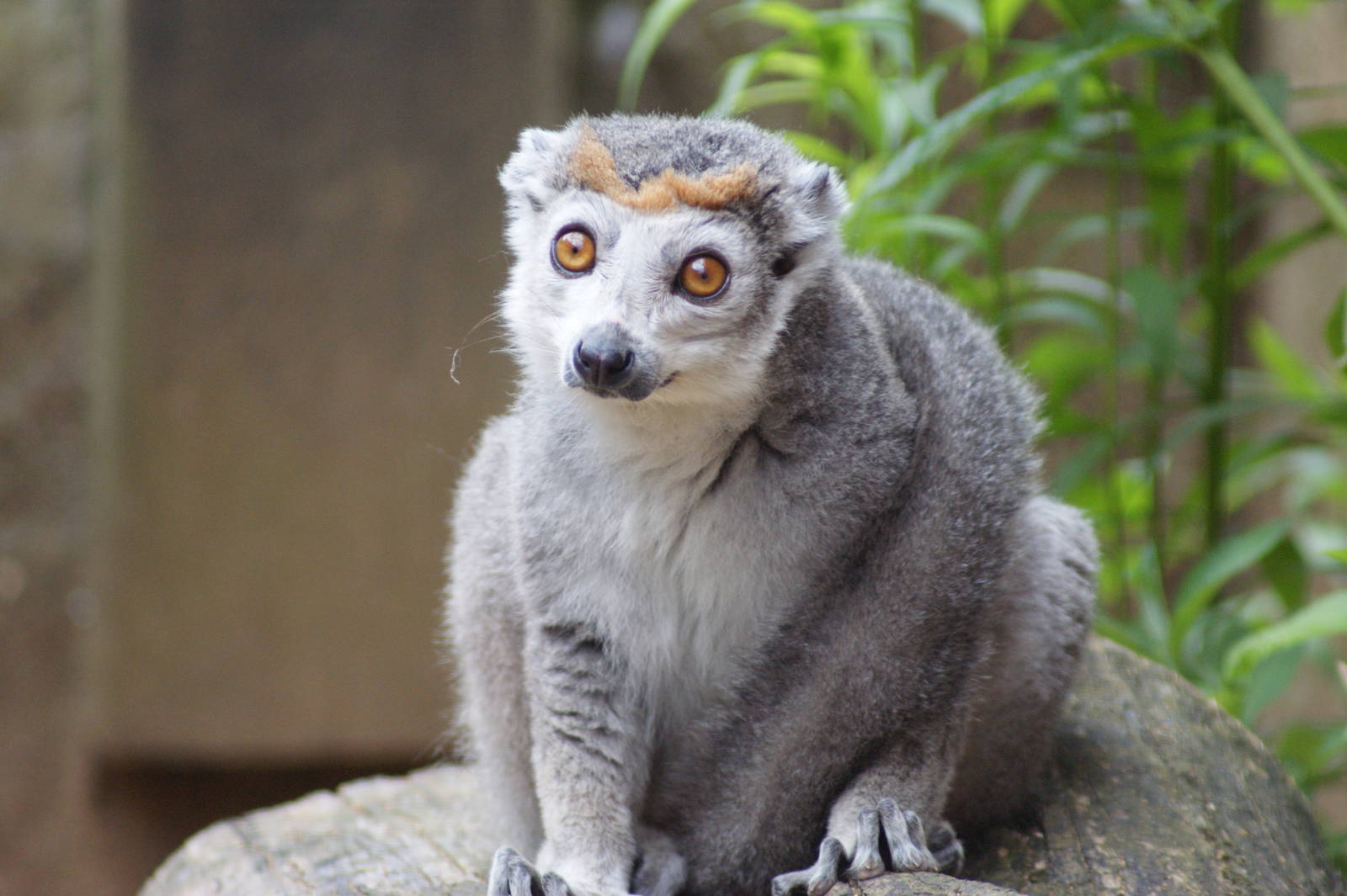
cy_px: 448
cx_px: 674
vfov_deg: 3.1
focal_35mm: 450
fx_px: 16828
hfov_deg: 4.6
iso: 400
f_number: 5.6
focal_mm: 300
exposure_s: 1/160
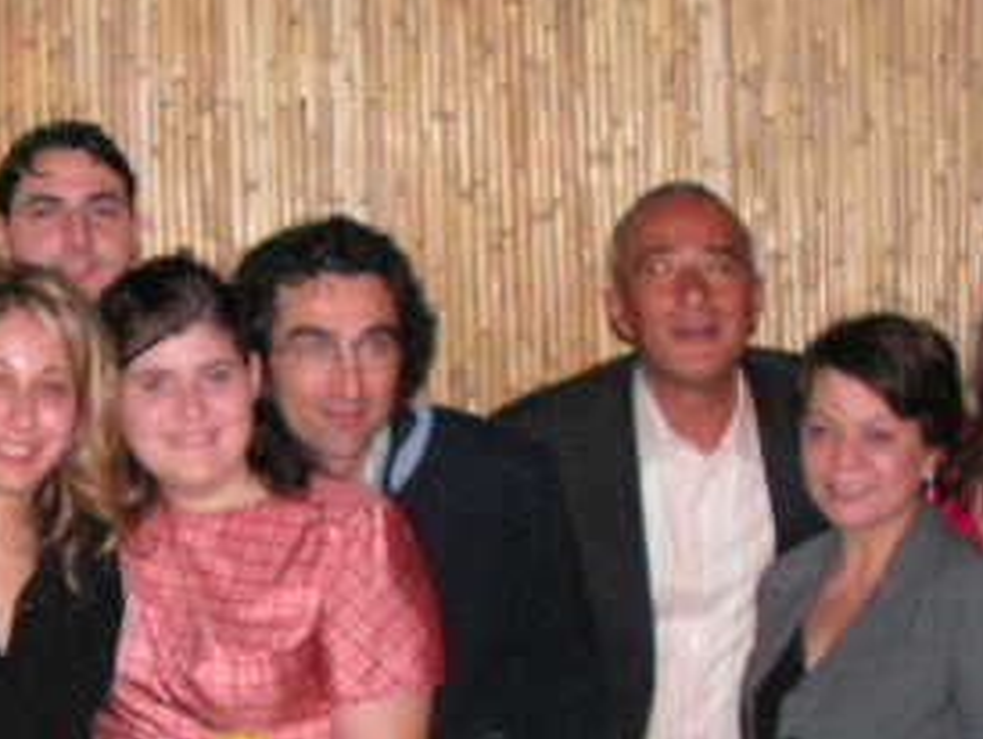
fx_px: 2387
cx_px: 387
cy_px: 570
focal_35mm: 84
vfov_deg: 17.5
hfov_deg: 23.2
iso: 200
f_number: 3.2
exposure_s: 1/40
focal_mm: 6
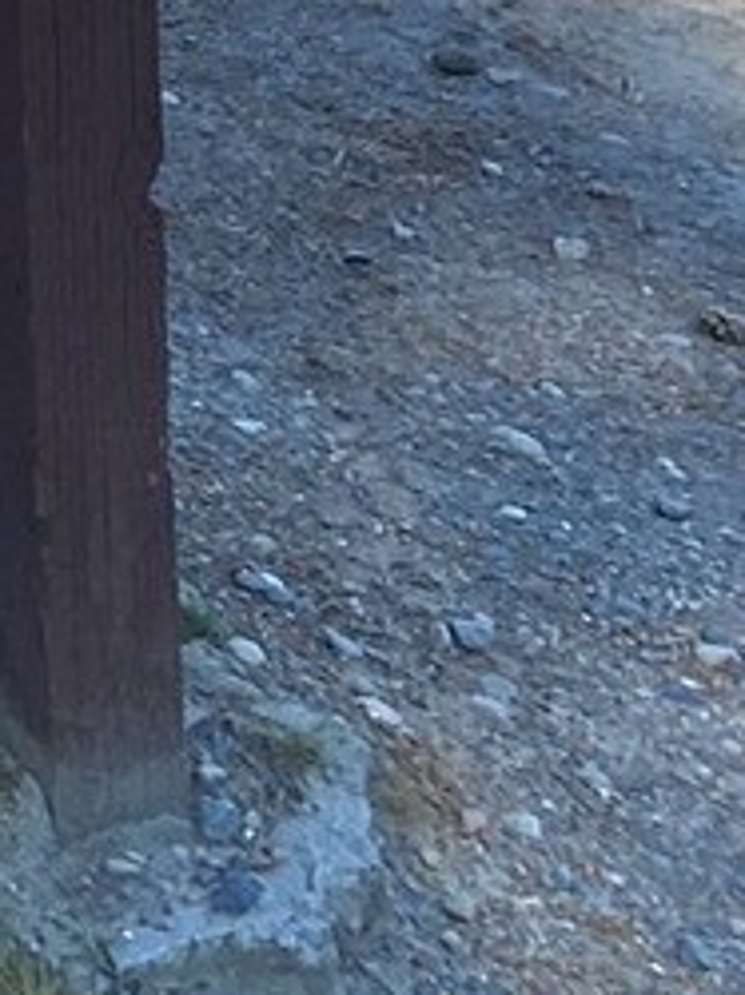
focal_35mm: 150
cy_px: -1110
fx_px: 4312
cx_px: -1307
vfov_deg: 11.6
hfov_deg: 8.6
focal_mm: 4.25
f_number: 1.8
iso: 32
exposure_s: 1/1157
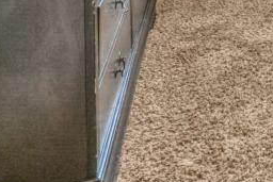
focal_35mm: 75
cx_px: 531
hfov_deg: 18.6
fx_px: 569
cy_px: -198
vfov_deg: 14.6
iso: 400
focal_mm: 16
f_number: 8
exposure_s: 1/5
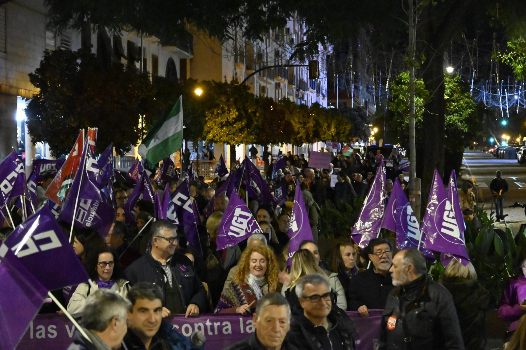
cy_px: 175
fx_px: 1490
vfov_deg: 13.4
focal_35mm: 102
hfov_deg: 20.0
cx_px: 263
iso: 20000
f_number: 6.3
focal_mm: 68
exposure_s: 1/80
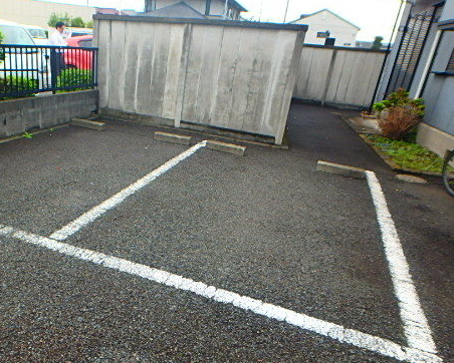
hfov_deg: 58.3
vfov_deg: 49.7
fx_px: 390
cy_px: 219
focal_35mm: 29
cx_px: 134
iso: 125
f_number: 3.5
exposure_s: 1/60
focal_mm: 3.7
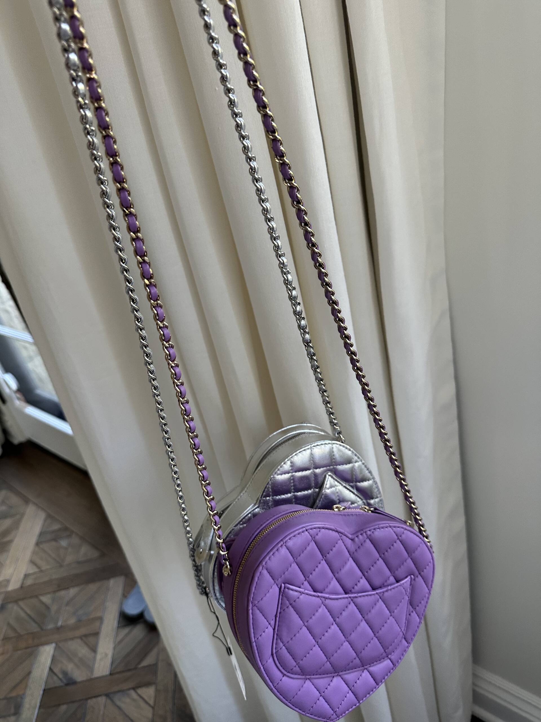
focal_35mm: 24
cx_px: 270
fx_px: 500
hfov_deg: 56.8
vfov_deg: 71.6
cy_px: 361
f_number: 1.78
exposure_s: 1/66
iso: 250
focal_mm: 6.86
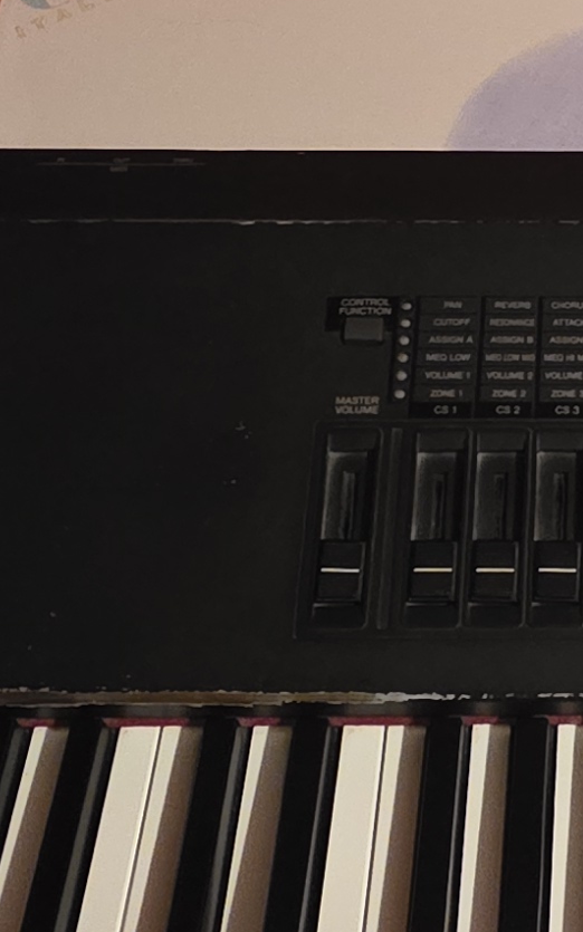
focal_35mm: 66
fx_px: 1678
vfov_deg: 30.4
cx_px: 697
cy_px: 193
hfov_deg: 18.7
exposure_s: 1/50
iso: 1000
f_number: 1.9
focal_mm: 2.2
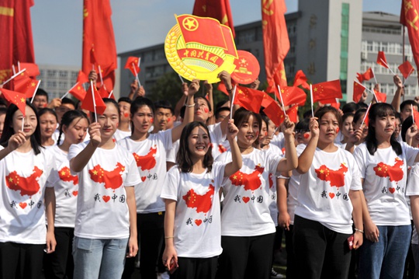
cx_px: 210
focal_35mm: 70
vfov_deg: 19.4
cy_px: 140
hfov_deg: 28.9
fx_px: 814
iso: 250
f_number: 5
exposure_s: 1/8000
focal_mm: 70
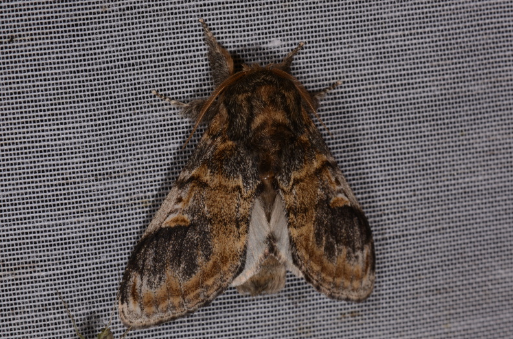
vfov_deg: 10.7
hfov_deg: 16.1
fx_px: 1813
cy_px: 170
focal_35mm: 128
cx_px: 256
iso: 100
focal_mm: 85
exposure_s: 1/60
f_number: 32
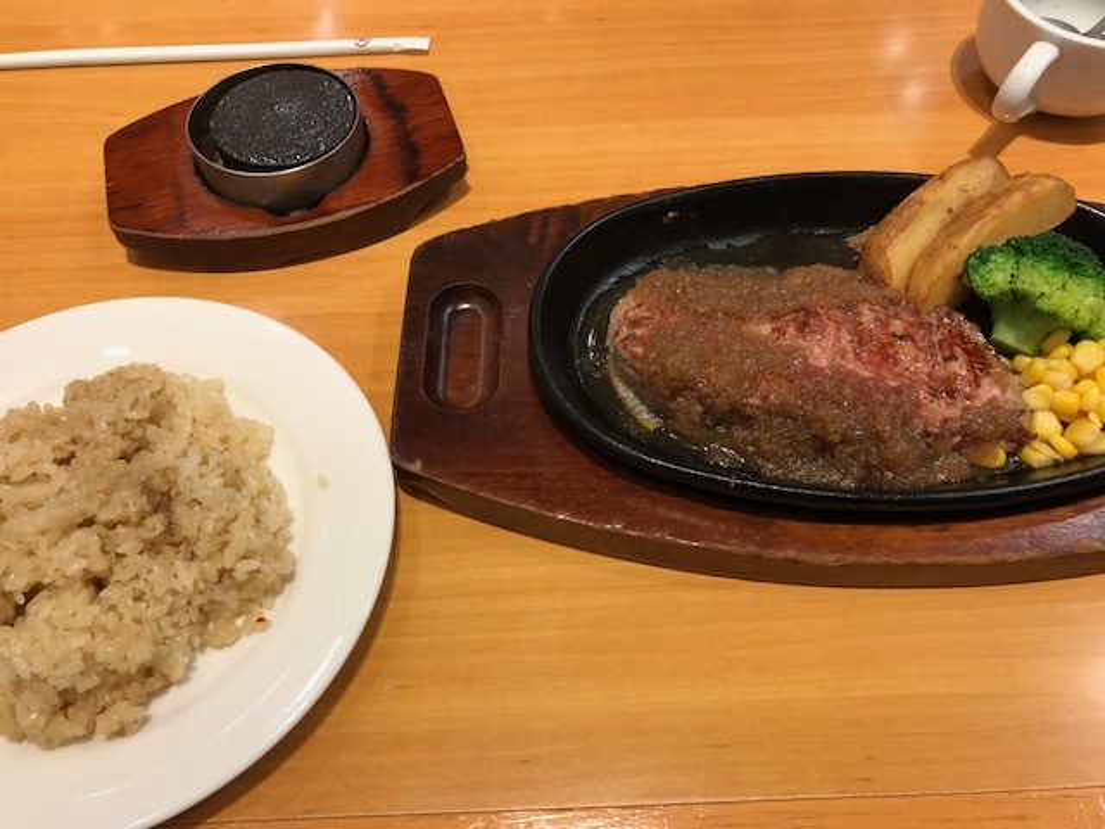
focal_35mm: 28
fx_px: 894
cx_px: 552
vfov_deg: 49.7
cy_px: 414
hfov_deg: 63.4
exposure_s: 1/60
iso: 32
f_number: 1.8
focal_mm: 3.99
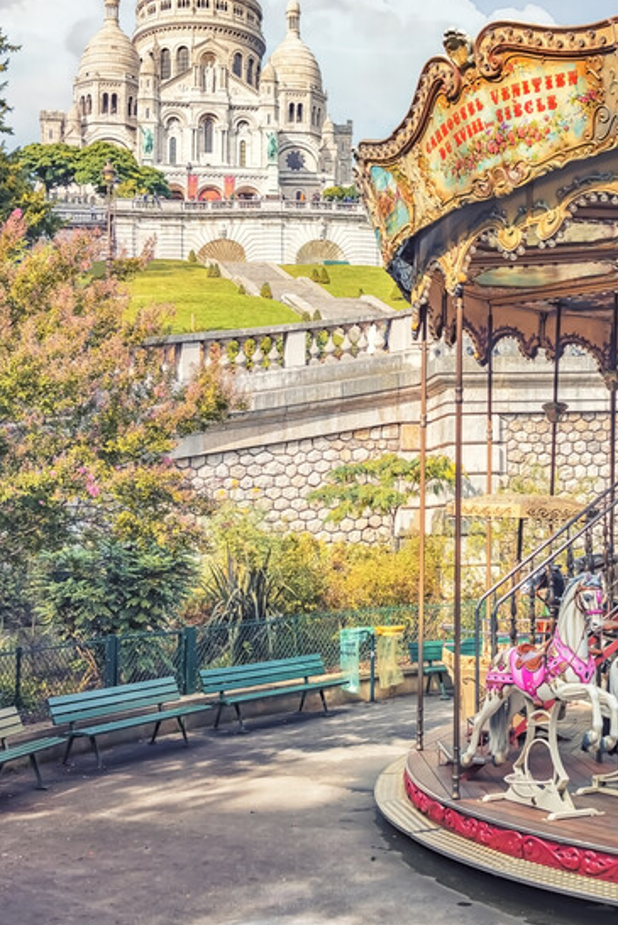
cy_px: 311
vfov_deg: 40.6
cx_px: 412
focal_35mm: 48
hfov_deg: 27.9
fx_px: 1235
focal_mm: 35
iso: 64
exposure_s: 1/200
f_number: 7.1
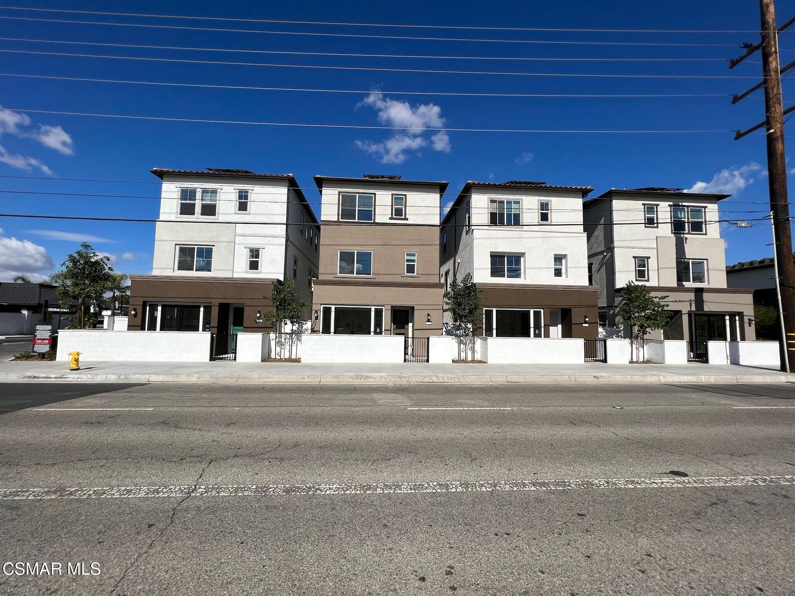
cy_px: 298
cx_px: 398
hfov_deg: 106.2
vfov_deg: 89.9
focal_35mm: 13
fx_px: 299
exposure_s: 1/4386
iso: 32
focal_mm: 1.57
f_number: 1.8
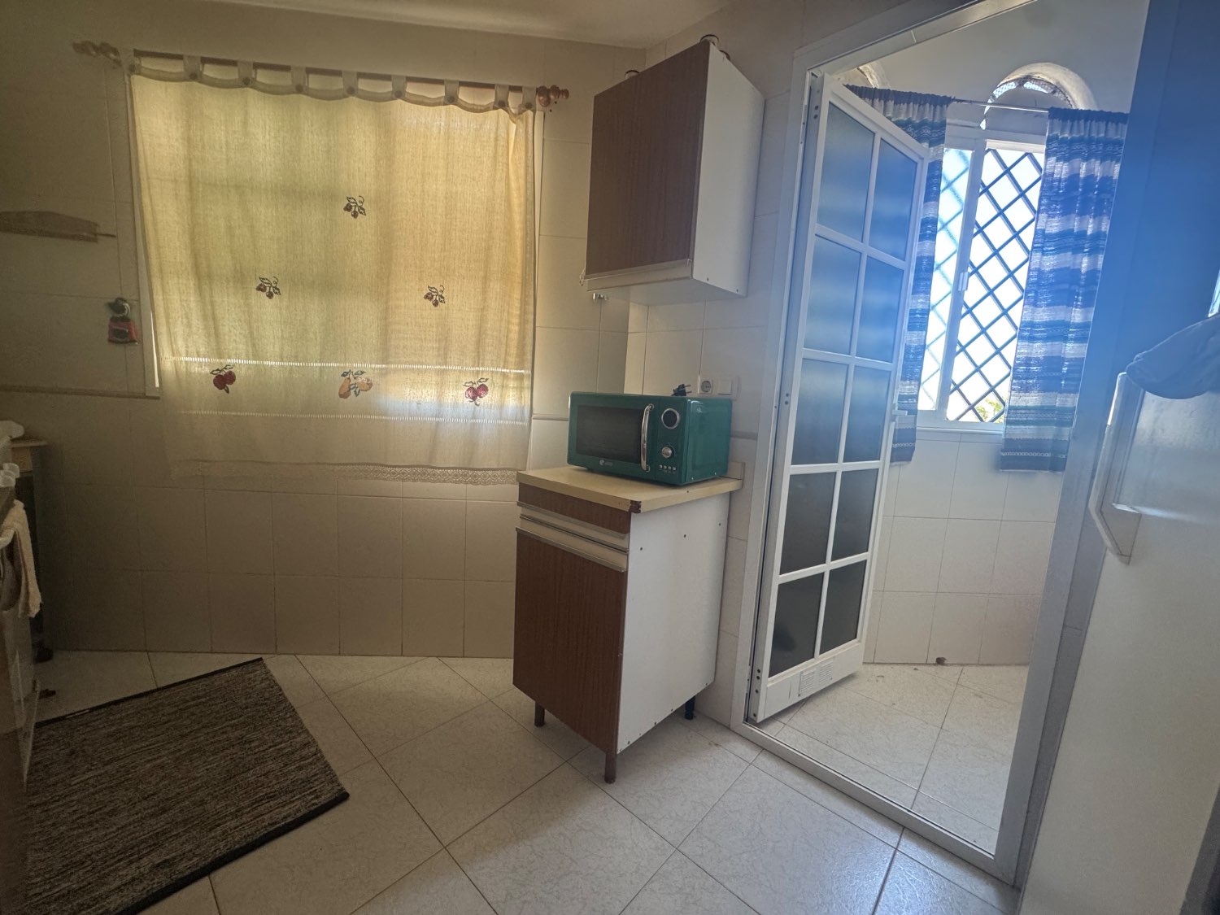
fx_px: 493
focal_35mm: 14
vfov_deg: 85.7
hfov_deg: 102.1
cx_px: 610
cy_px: 458
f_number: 2.2
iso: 250
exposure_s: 1/100
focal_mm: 2.22
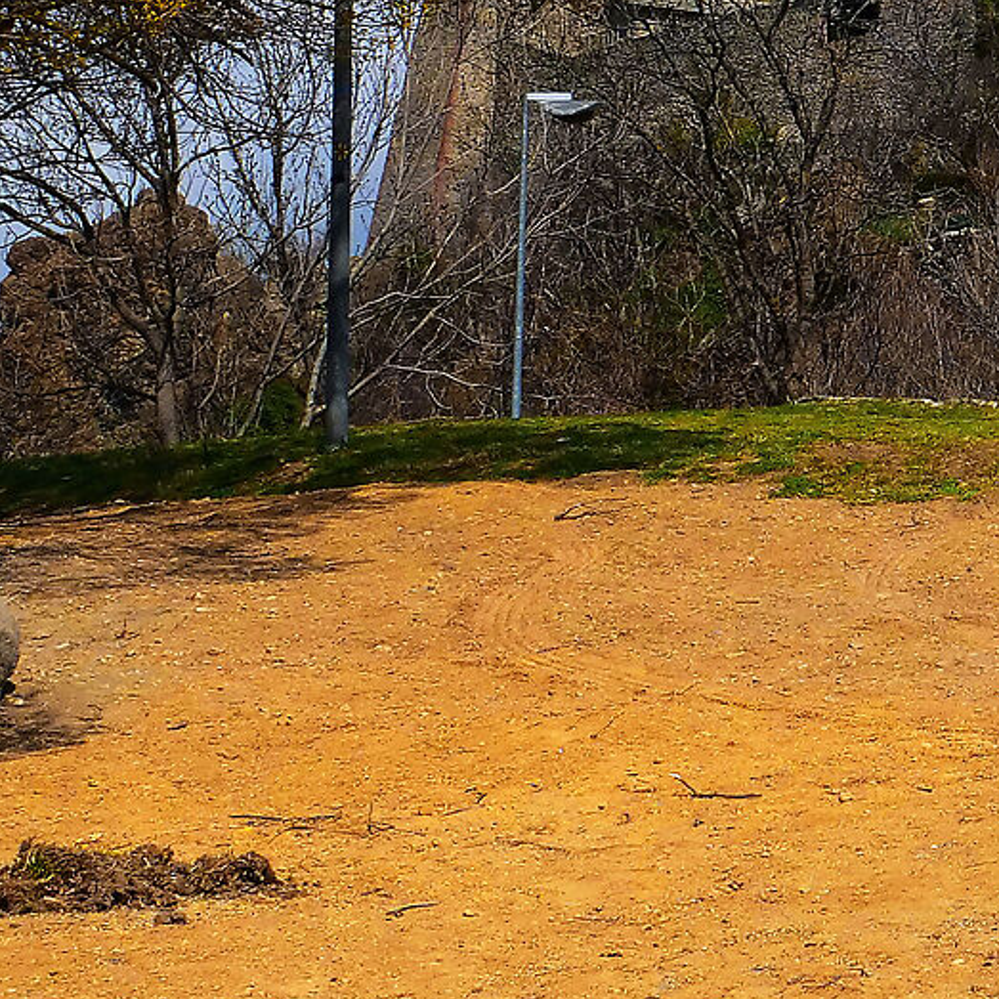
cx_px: 1222
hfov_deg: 11.1
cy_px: 80
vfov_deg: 11.3
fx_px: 5028
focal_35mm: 154
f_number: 10
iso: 200
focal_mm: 19
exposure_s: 1/1000
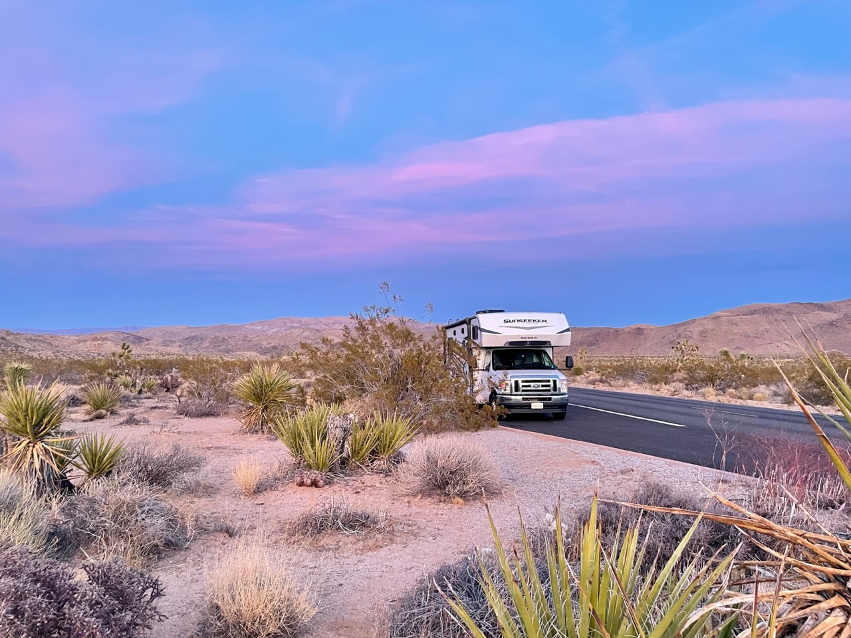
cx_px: 426
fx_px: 639
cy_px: 319
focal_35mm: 26
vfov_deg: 53.1
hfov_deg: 67.3
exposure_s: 1/60
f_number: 1.6
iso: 320
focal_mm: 4.2
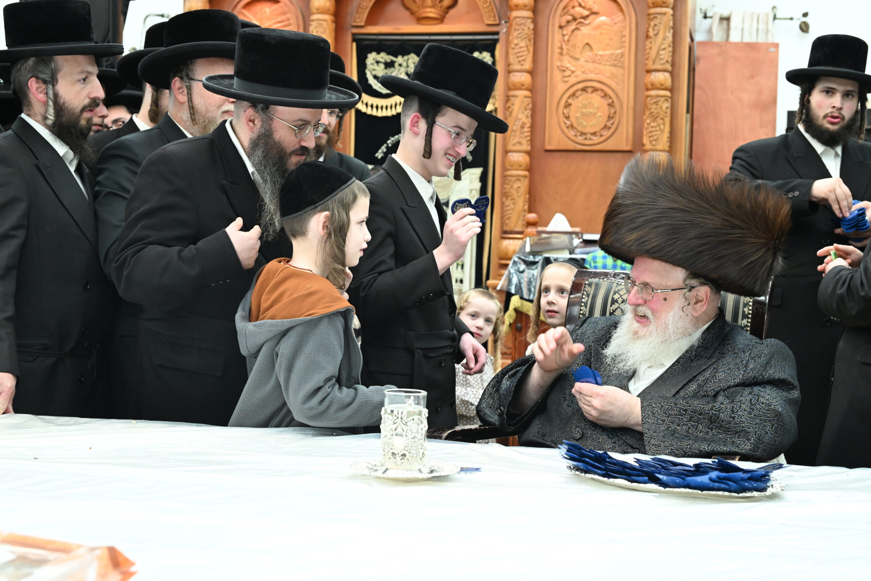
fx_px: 1258
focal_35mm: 52
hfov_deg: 38.2
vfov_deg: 26.0
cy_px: 290
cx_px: 436
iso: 2500
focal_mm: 52
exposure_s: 1/200
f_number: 5.6
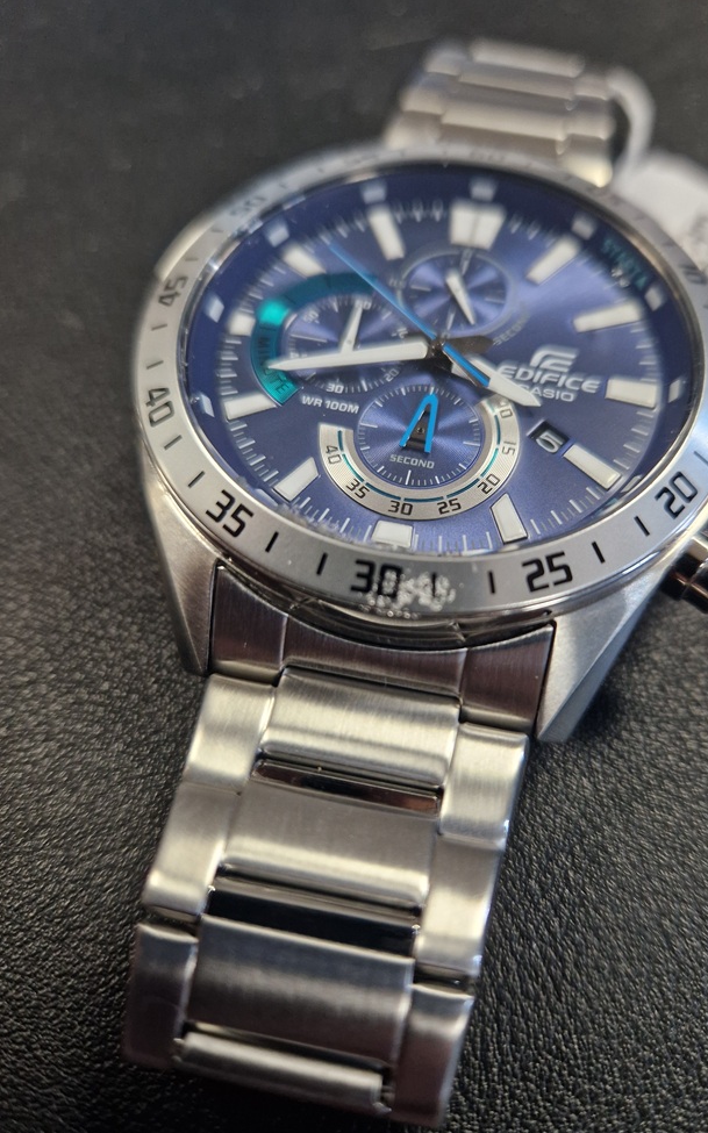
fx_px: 772
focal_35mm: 25
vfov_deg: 72.6
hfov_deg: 48.9
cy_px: 569
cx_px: 427
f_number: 1.8
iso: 320
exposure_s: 1/100
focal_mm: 5.4
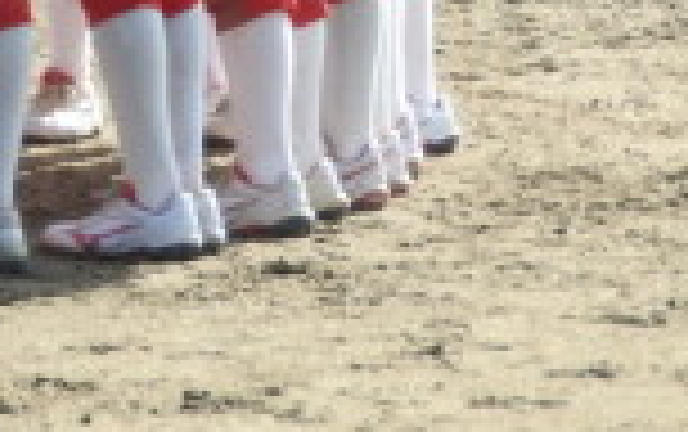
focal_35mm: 561
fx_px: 10530
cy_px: -554
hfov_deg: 3.7
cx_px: -306
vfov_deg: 2.3
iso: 100
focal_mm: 24.2
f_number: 5
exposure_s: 1/250
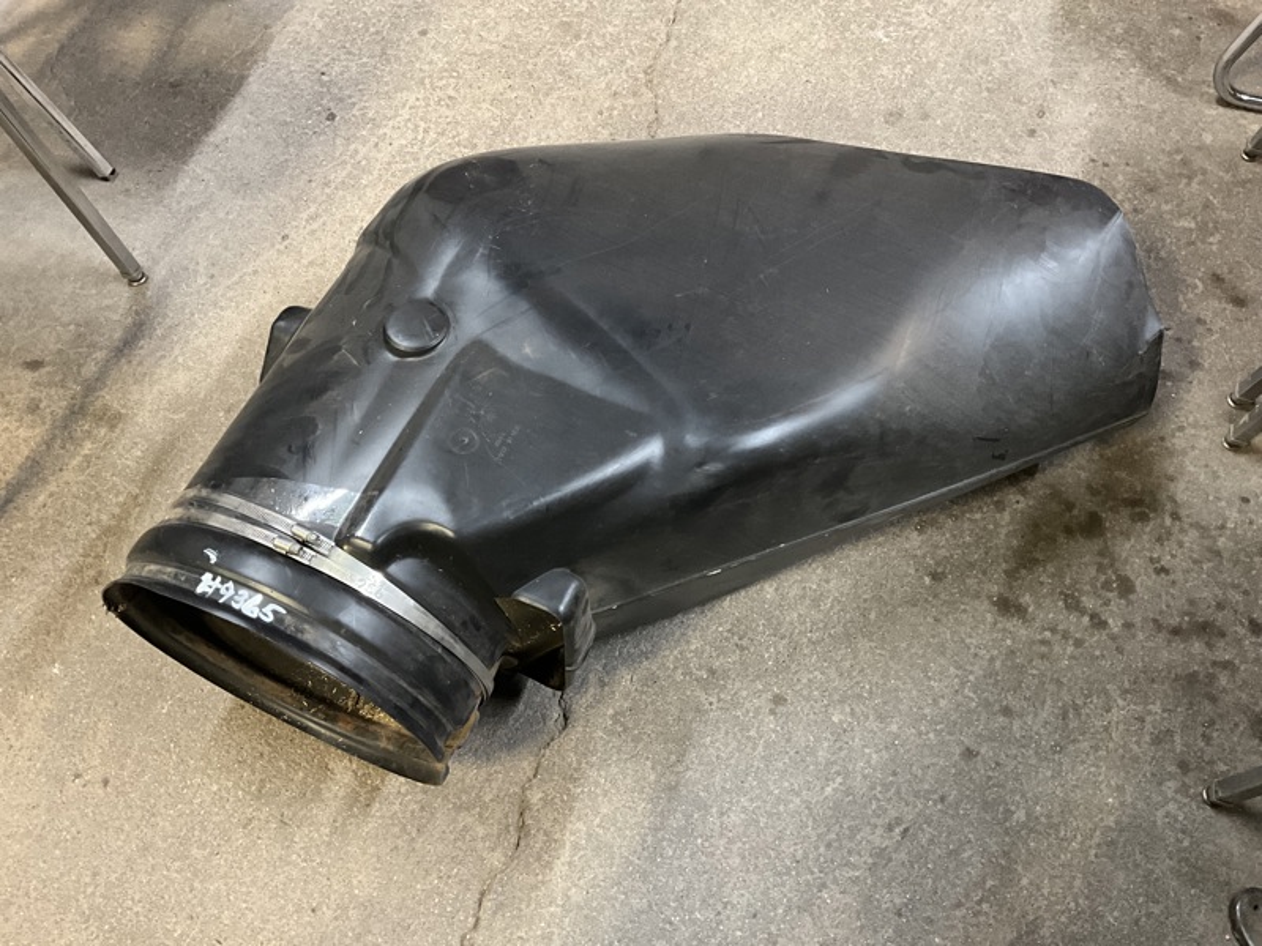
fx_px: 1057
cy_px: 473
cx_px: 631
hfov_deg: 61.7
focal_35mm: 29
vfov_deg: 48.2
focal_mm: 3
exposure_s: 1/30
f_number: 1.8
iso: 250
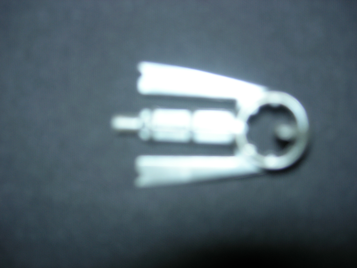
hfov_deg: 49.0
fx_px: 392
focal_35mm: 38
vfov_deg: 37.7
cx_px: 178
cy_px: 134
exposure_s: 1/60.1
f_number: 2.8
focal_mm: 7.8
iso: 64
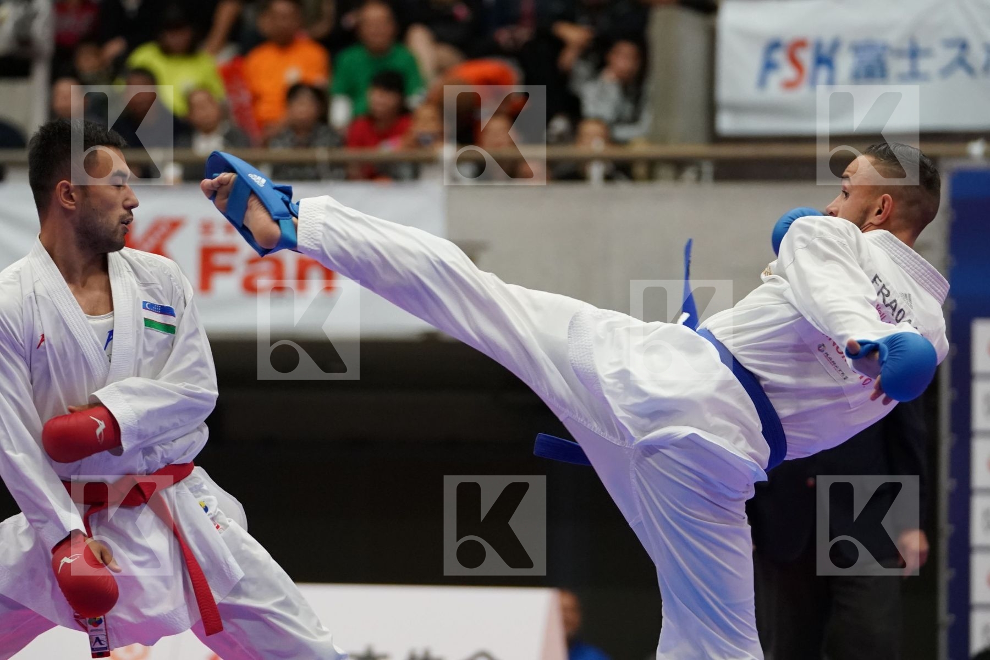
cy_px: 330
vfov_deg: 6.8
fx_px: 5555
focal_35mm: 202
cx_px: 495
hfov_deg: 10.2
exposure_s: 1/1000
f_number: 2.8
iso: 3200
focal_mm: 135
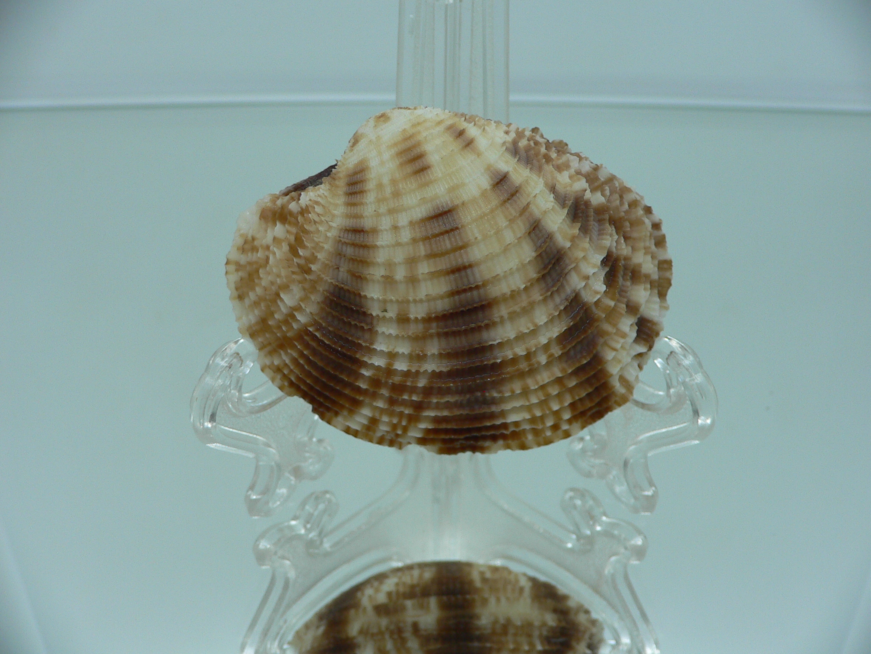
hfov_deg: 52.6
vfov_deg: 40.7
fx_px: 881
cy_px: 327
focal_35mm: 35
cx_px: 436
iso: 80
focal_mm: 4.6
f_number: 2.8
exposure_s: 1/60
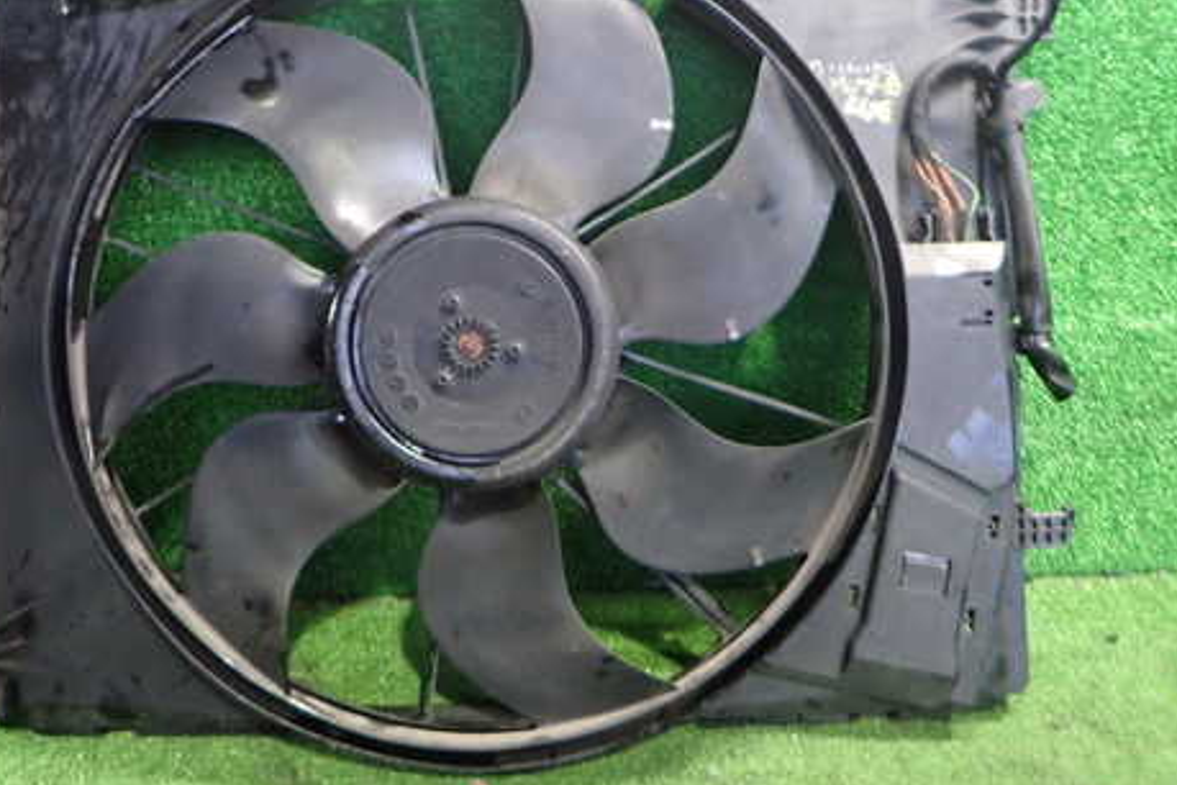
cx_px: 531
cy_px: 346
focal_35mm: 34
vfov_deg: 38.8
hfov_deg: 55.7
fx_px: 1112
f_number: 2
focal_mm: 4.5
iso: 800
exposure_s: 1/30
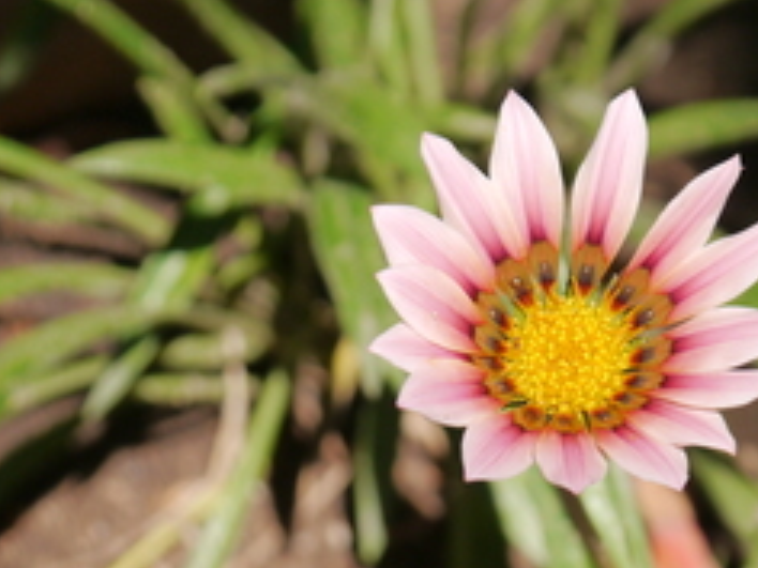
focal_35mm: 164
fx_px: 3591
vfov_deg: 9.0
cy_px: 367
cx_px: 604
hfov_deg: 12.0
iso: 160
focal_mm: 42
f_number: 5.6
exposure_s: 1/500
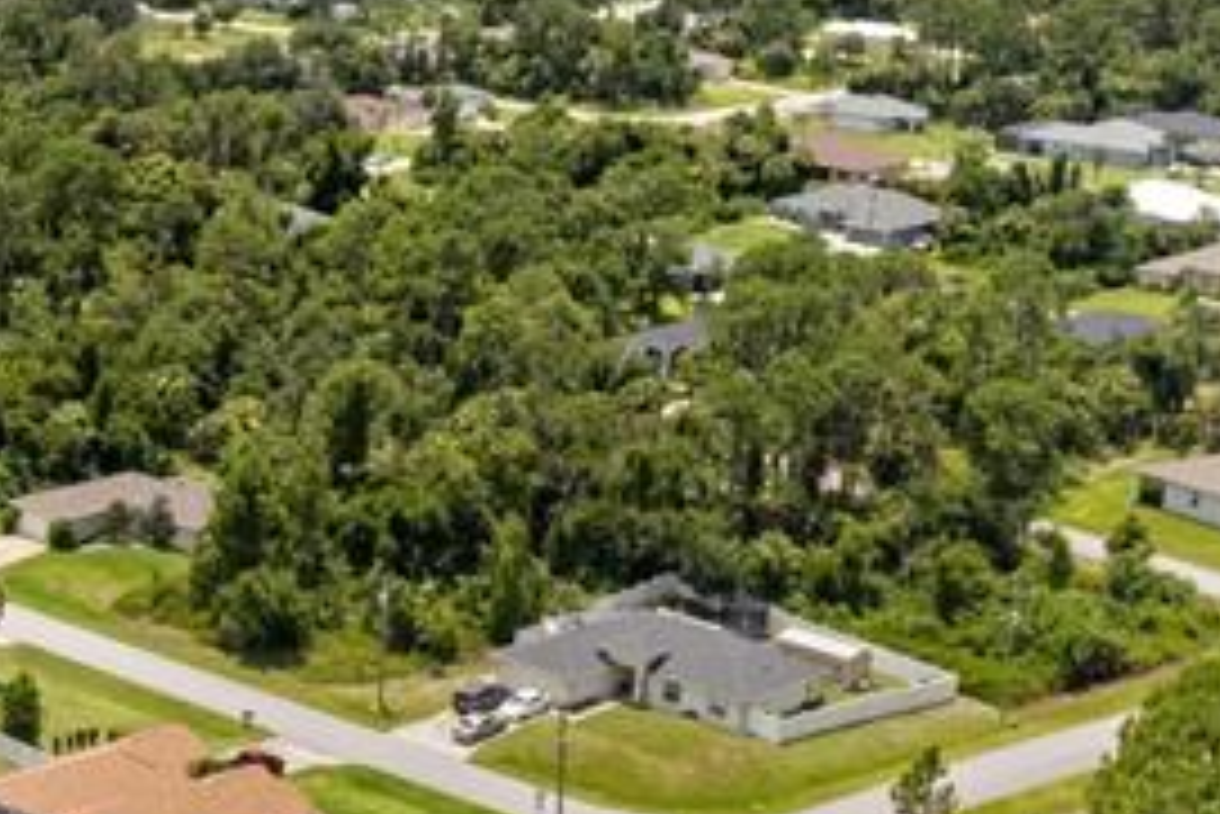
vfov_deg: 16.5
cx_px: -531
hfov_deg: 21.2
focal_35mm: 83
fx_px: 2814
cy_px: 398
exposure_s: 1/240
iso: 100
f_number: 2.8
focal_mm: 8.38
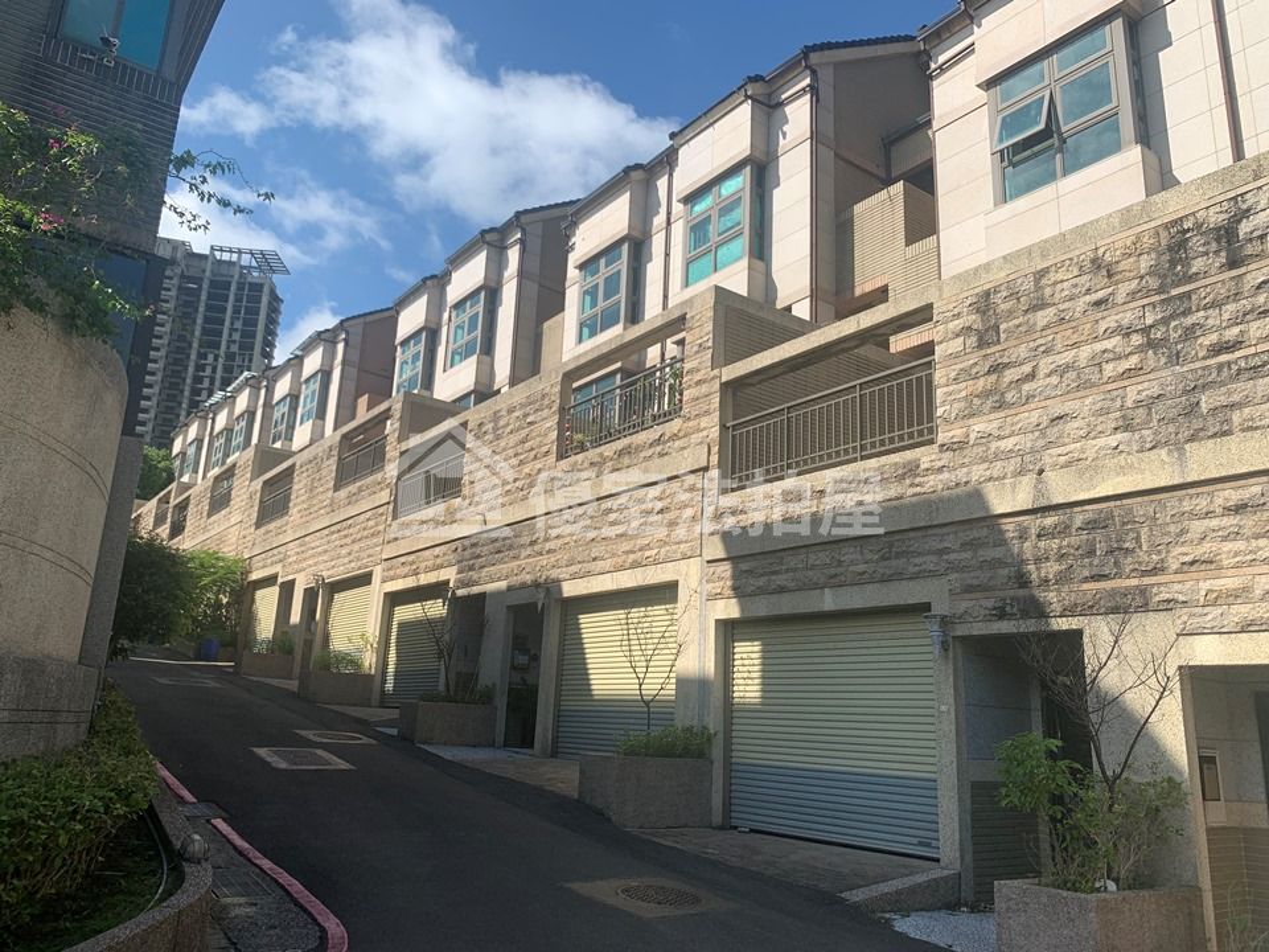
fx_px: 953
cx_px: 634
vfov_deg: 53.1
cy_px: 476
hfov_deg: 67.3
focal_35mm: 26
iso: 25
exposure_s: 1/2309
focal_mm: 4.25
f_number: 1.8
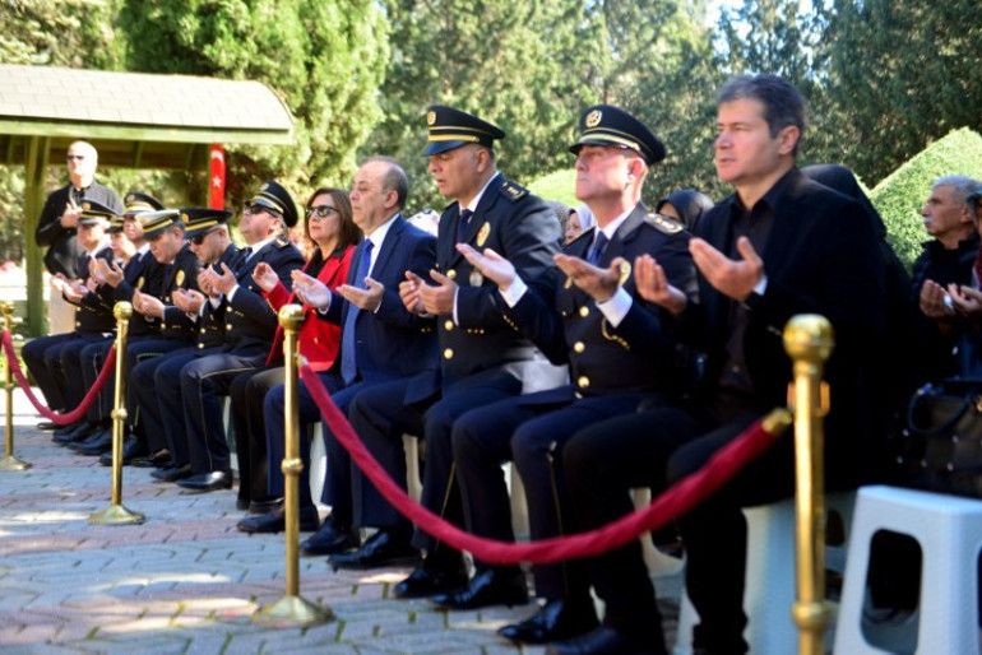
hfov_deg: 41.1
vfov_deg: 28.1
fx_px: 1310
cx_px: 491
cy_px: 328
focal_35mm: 48
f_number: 2.8
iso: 800
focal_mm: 48
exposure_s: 1/1000
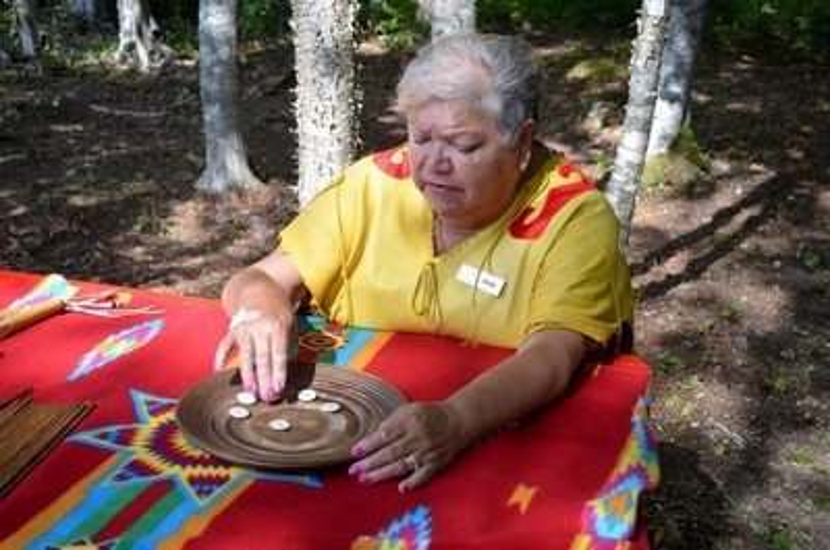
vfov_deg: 25.6
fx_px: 1208
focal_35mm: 52
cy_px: 275
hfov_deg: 37.9
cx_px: 415
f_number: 5.6
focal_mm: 35
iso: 280
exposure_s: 1/125
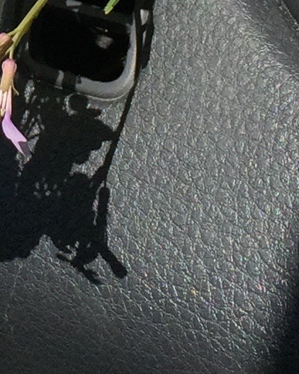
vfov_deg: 10.6
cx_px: -130
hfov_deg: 8.6
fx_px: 1937
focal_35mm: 175
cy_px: -203
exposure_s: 1/3049
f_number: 2.2
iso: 32
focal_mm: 4.15
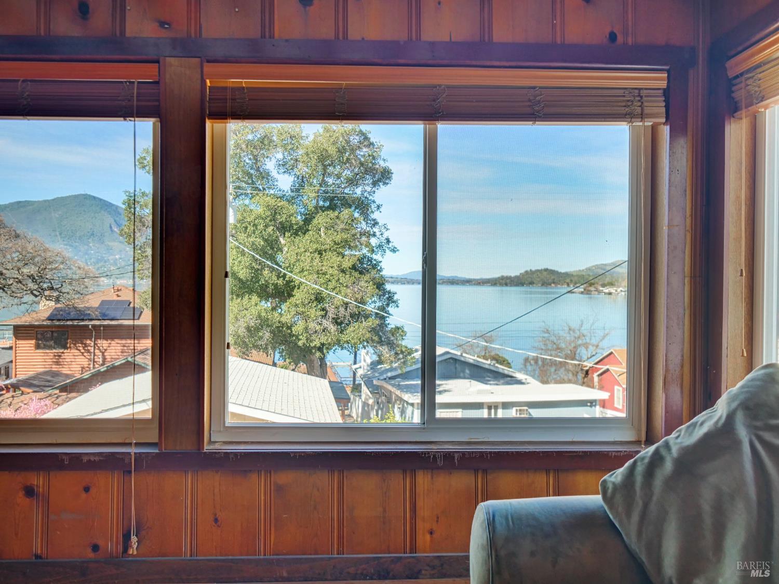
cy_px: 292
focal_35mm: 28
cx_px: 390
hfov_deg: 63.4
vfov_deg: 49.7
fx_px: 630
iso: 320
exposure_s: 1/400
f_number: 2.8
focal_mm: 14
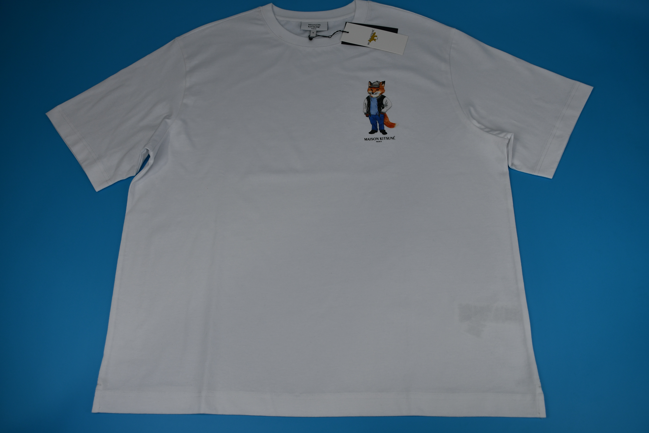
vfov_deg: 43.6
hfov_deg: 61.9
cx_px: 324
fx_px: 541
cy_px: 216
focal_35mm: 30
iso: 200
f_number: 5.6
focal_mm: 20
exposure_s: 1/250
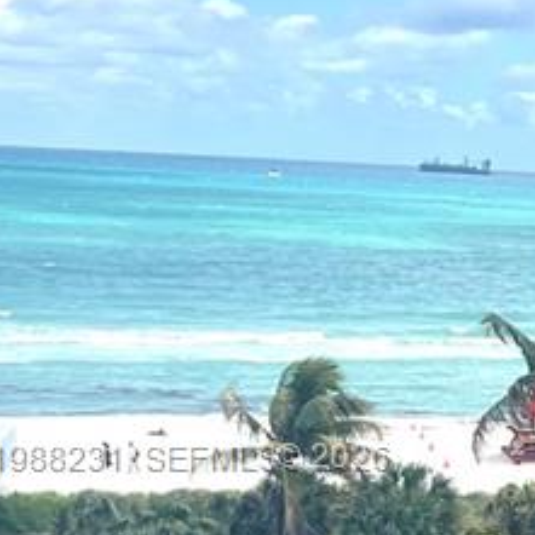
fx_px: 2186
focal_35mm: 125
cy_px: 460
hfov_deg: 12.5
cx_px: 1029
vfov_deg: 13.9
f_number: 1.5
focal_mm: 5.7
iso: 50
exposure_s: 1/7463
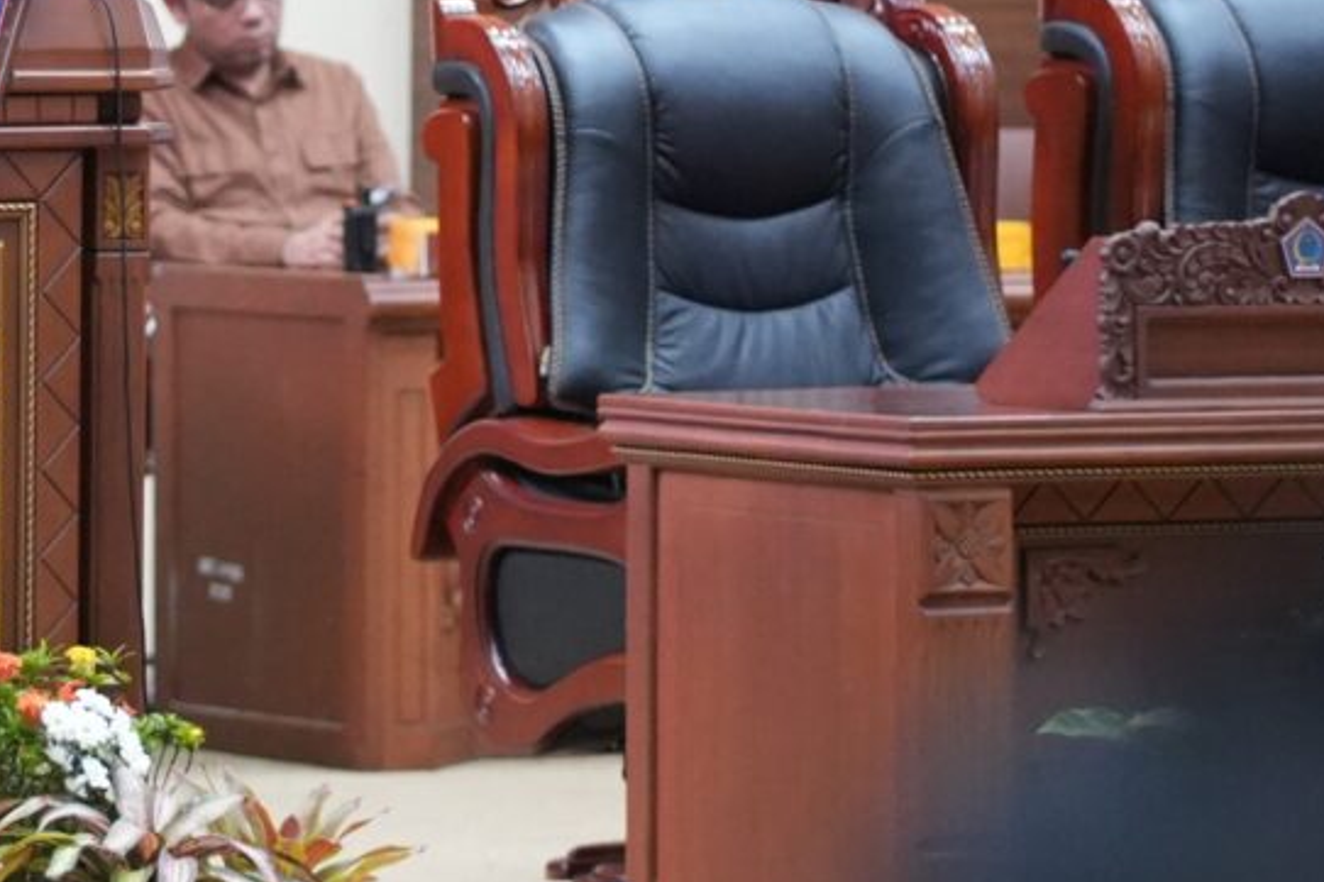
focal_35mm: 360
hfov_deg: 5.7
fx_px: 13235
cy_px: -183
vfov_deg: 3.8
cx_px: -29
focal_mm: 85
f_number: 1.8
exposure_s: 1/160
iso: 4000
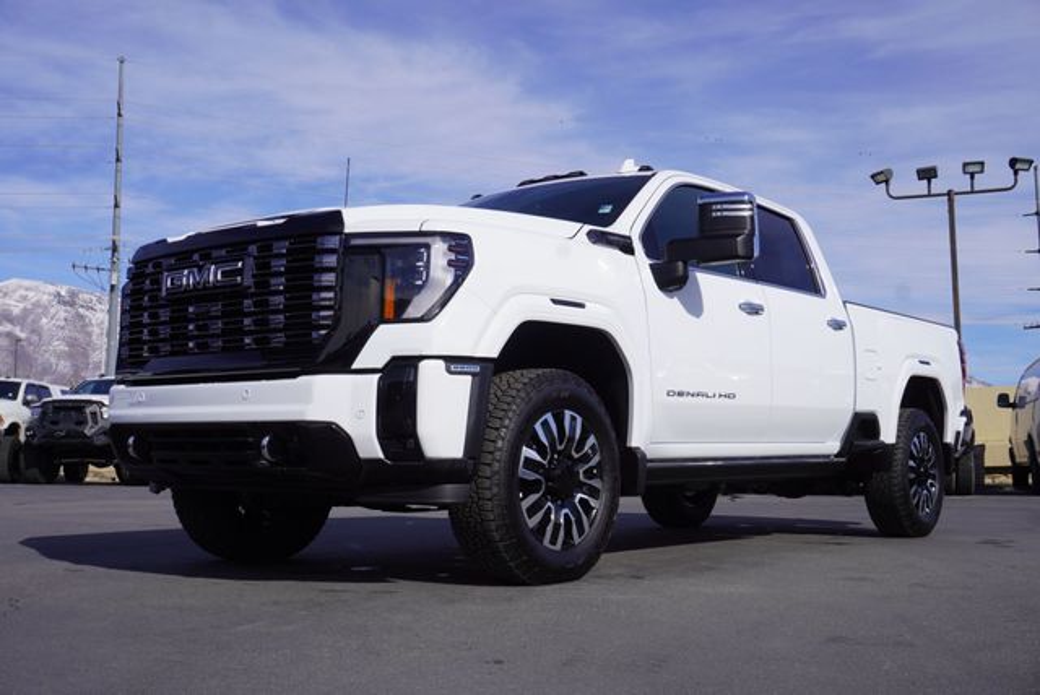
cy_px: 348
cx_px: 520
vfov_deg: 34.3
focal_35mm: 39
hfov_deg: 49.5
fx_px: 1128
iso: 100
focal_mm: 26
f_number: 11
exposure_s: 1/250
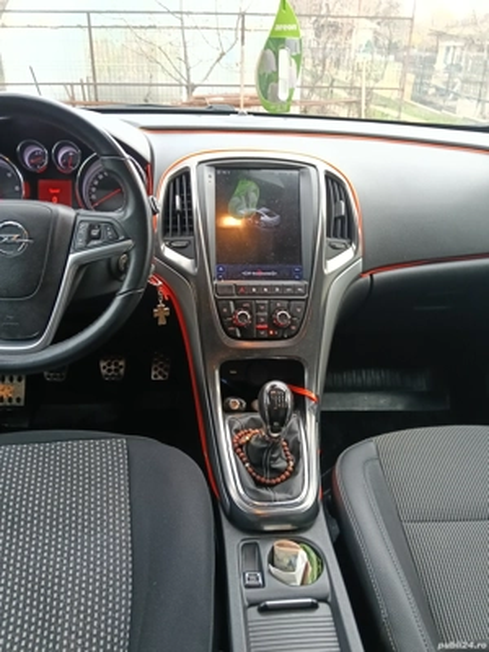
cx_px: 244
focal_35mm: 27
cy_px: 326
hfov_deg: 51.4
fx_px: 509
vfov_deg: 65.3
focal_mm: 3.98
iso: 200
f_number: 1.8
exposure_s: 1/33.3
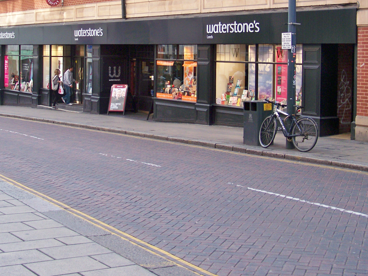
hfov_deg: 28.9
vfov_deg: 21.8
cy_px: 88
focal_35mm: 67
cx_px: 160
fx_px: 712
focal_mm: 9.36
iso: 160
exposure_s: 1/200
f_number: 3.2
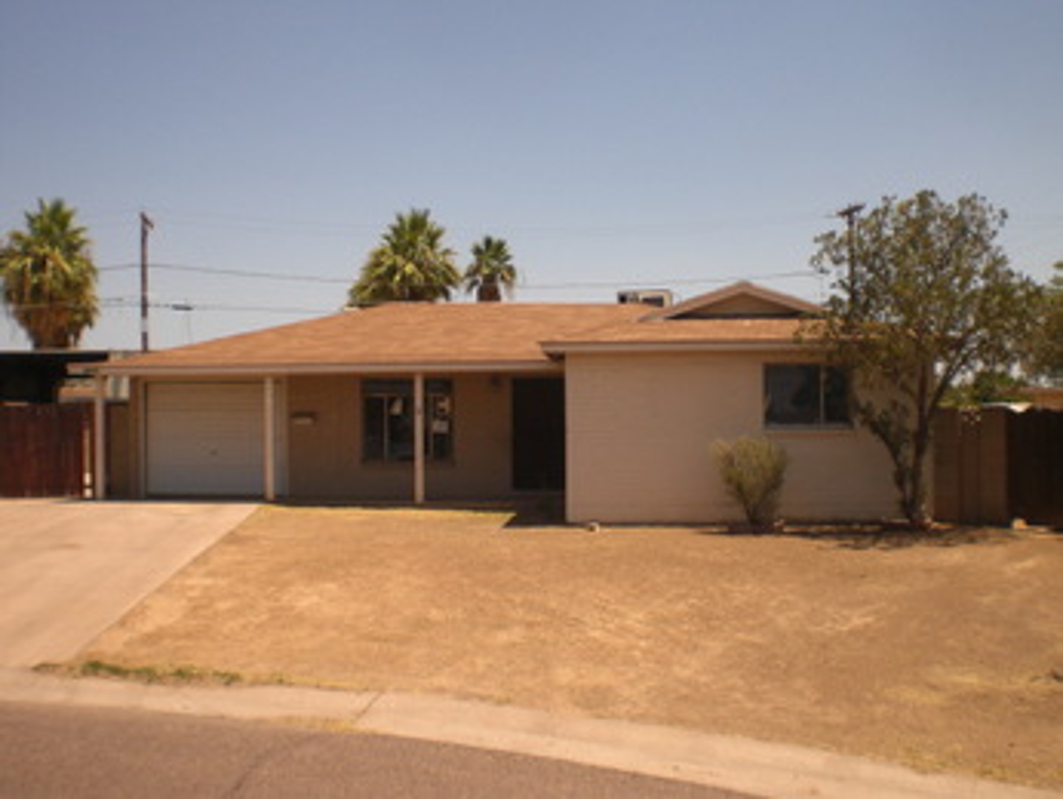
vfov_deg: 37.8
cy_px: 400
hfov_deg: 48.9
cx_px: 532
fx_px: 1168
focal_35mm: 38
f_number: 4.4
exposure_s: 1/500
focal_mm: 6.3
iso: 50
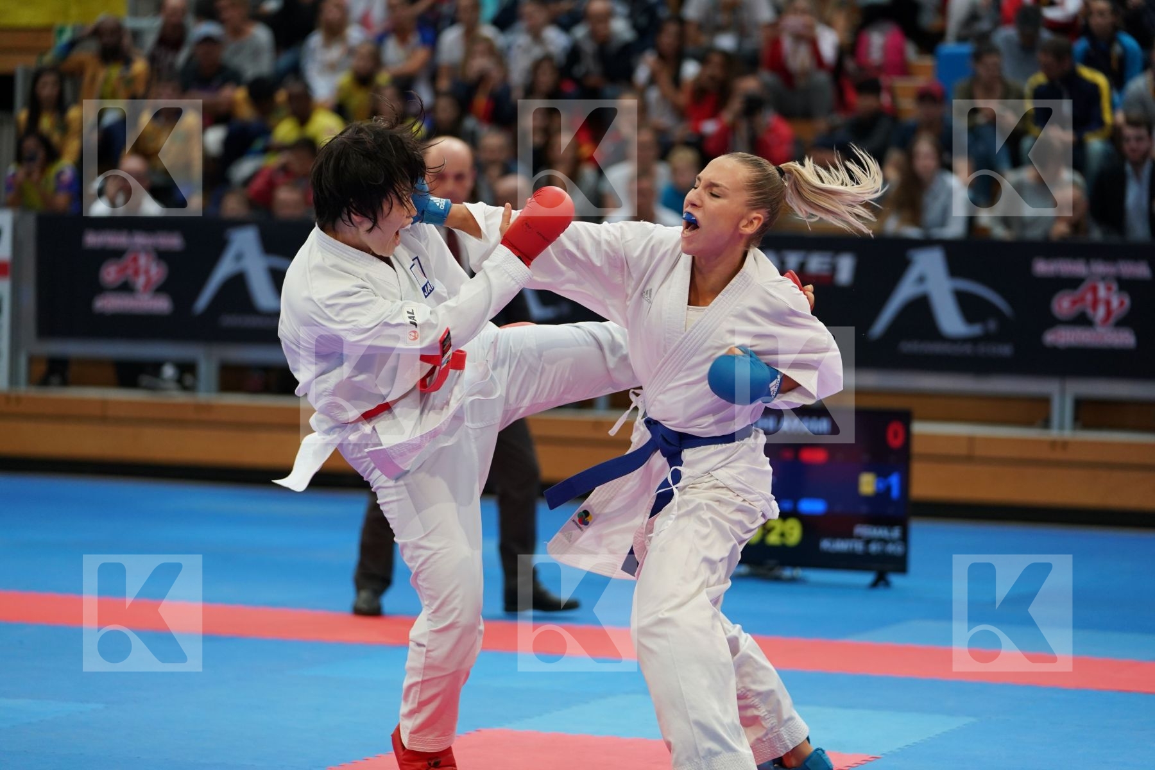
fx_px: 3882
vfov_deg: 11.3
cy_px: 385
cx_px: 578
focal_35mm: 121
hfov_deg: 16.9
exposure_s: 1/1000
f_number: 2.8
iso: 1600
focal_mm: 121
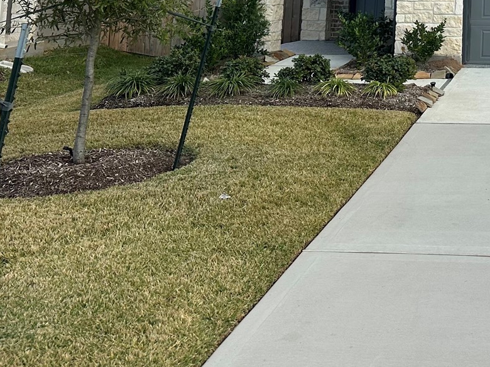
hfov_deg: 27.3
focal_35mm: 63
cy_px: -110
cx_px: 580
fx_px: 892
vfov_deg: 21.1
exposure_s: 1/2882
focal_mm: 6.86
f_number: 1.78
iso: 80
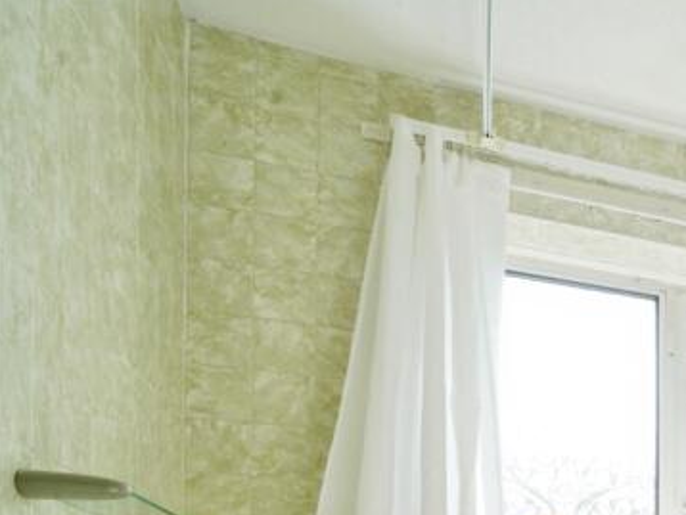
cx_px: 947
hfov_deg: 30.7
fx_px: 873
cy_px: 605
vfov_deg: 28.9
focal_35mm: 44
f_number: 9
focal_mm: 16
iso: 125
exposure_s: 1/20
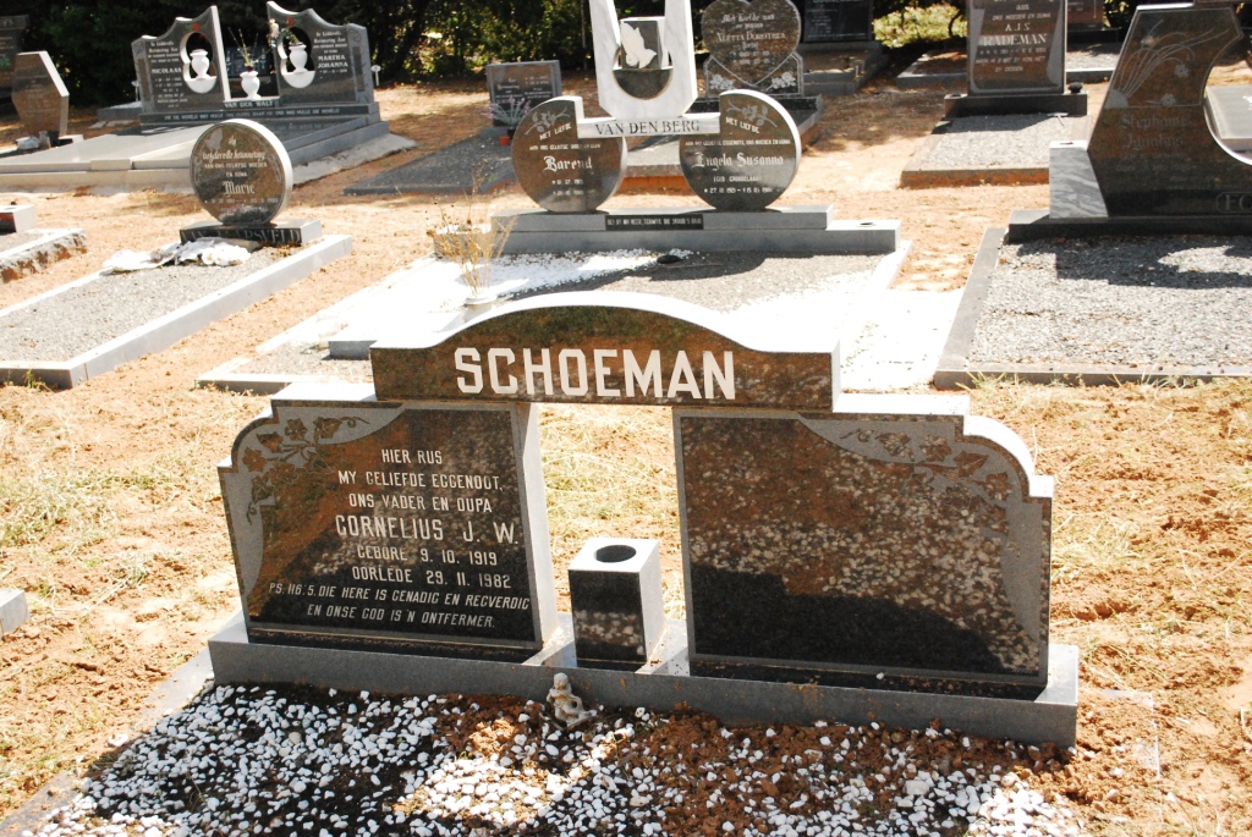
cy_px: 418
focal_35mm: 42
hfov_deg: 46.4
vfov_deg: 32.0
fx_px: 1462
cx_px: 626
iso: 1600
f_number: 4.5
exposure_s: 1/4000
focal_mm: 28
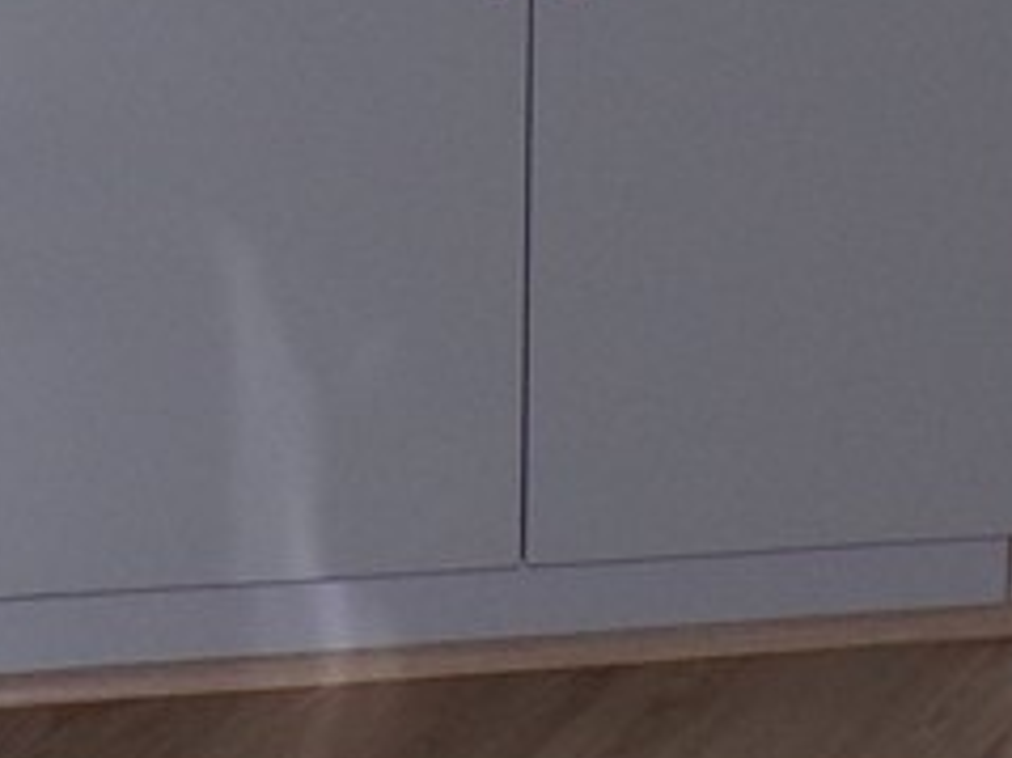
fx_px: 4704
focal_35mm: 161
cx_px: 102
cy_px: -635
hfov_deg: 12.2
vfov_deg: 8.8
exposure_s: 1/70
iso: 80
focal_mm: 4.3
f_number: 3
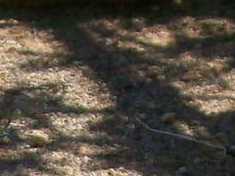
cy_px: 546
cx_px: -130
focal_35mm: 373
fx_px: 2532
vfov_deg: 3.9
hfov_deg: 5.3
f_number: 3.4
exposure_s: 1/592
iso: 80
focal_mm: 9.4
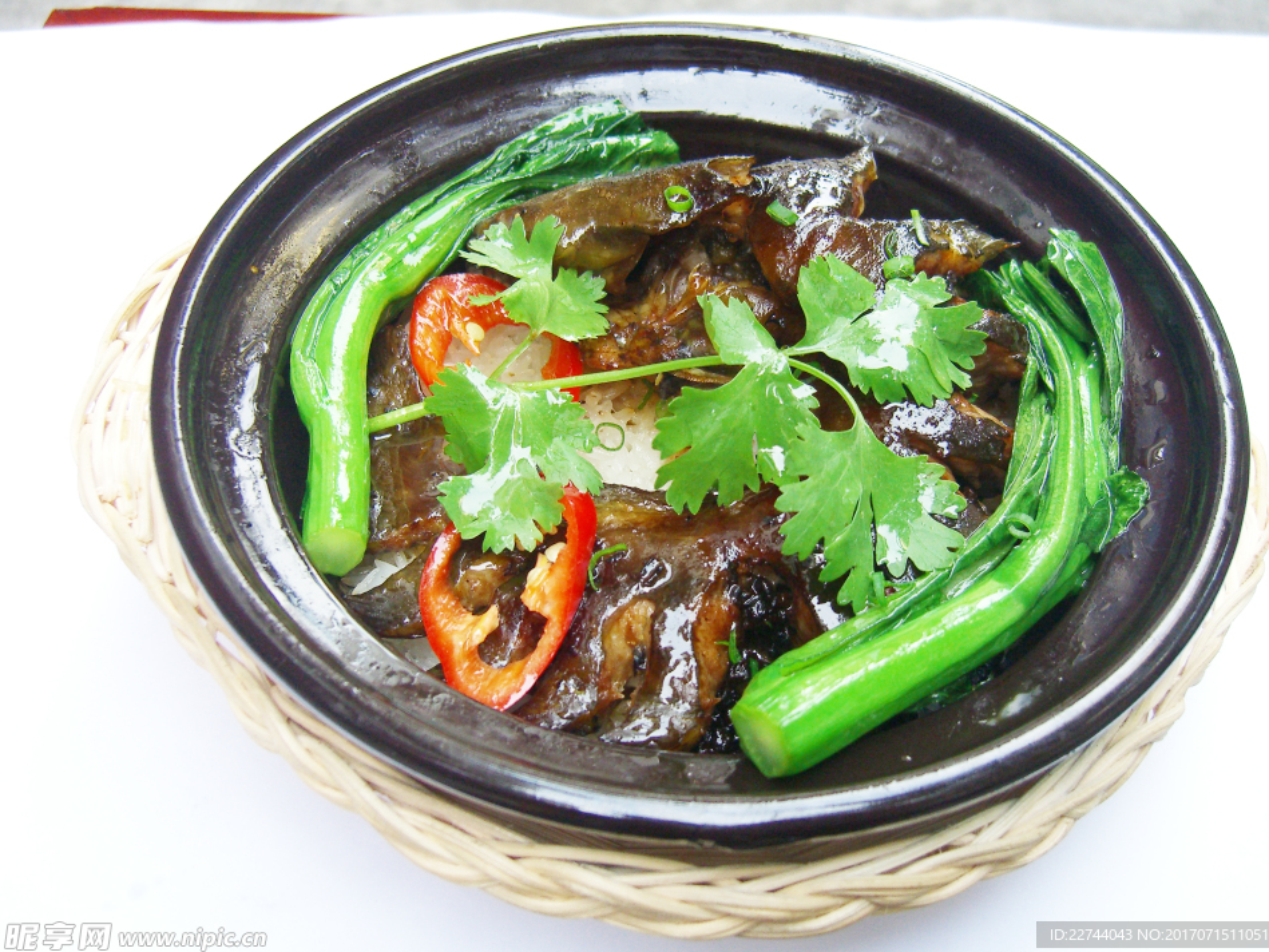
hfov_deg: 45.8
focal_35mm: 41
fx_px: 1503
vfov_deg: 35.1
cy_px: 448
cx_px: 669
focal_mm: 7.9
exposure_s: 1/125
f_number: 2.8
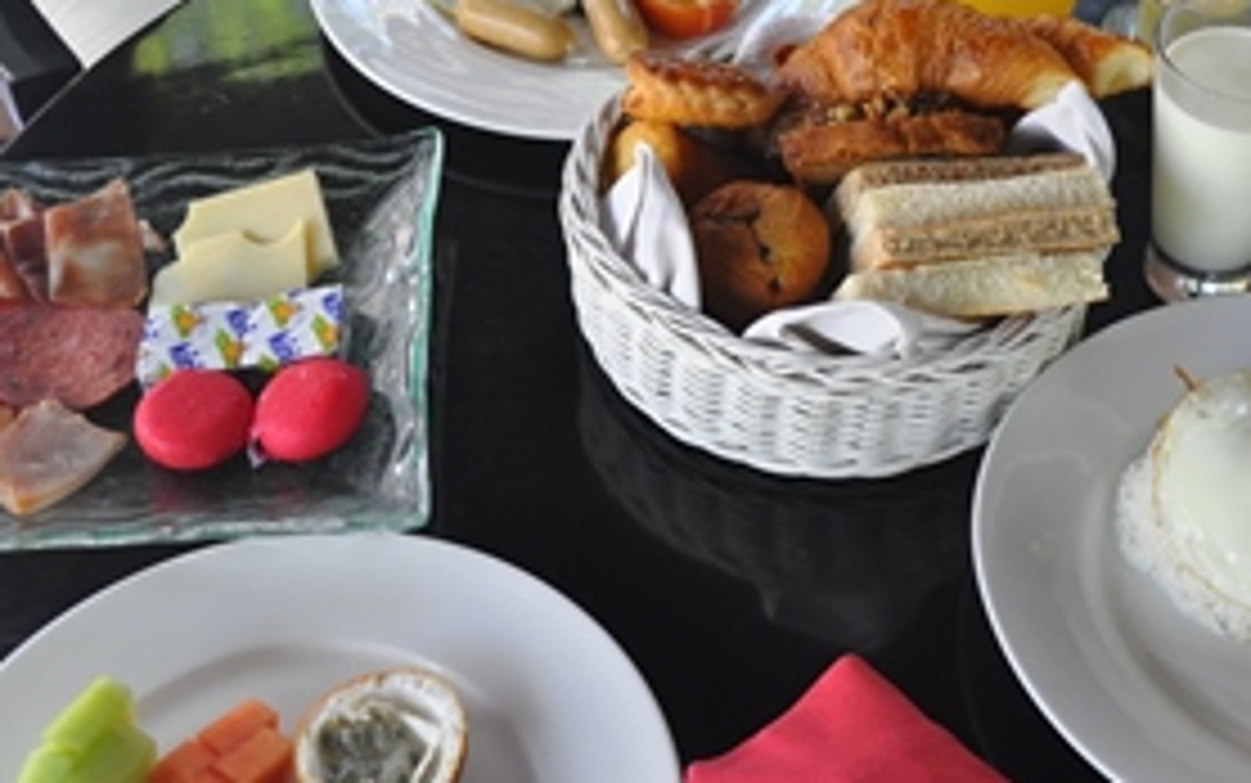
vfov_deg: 22.0
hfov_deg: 34.2
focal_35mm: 59
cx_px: 828
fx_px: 2012
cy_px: 418
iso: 800
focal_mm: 24
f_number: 5.6
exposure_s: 1/60
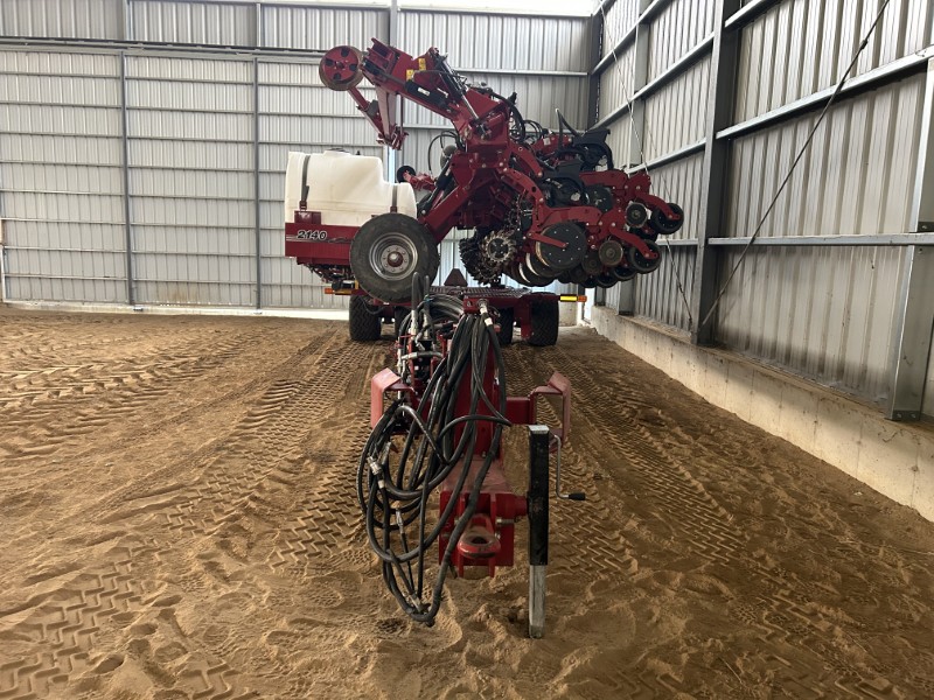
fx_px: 702
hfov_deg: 67.3
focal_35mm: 26
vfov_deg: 53.1
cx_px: 467
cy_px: 350
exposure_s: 1/60
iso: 400
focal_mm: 5.7
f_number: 1.5
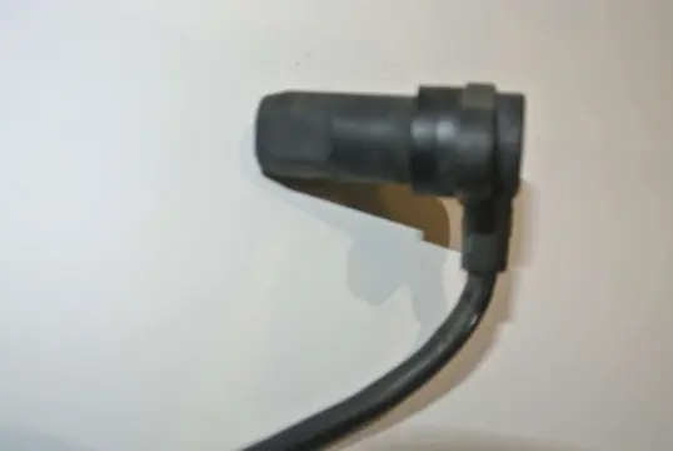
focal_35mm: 44
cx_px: 336
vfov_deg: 30.6
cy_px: 226
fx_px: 823
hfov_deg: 44.5
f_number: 4.2
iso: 200
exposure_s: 1/60
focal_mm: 16.3
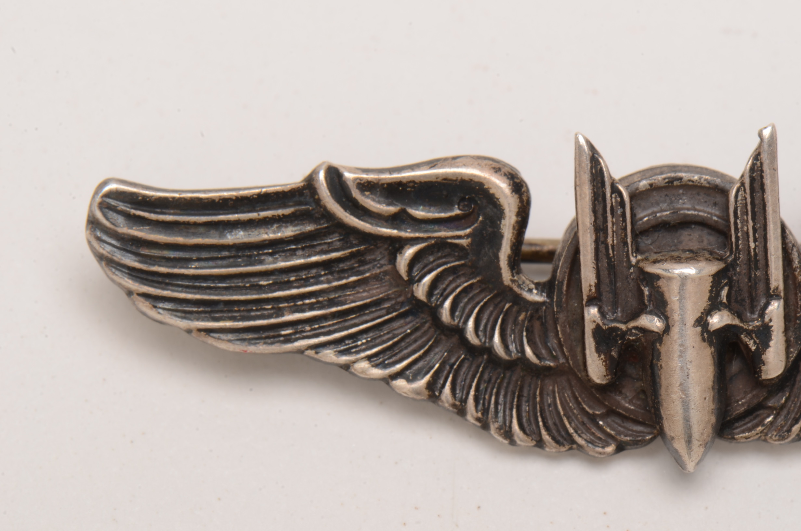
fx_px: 2831
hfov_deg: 16.1
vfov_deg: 10.7
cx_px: 400
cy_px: 266
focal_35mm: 128
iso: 100
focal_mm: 85
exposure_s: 1/125
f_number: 25
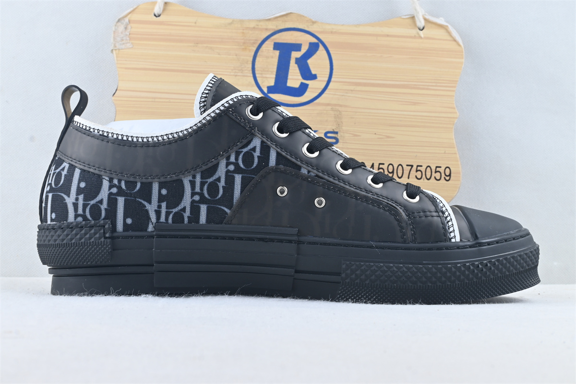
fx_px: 732
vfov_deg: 29.4
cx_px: 288
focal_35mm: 46
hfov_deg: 43.0
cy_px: 192
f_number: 10
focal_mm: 30.5
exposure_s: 1/10
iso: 100
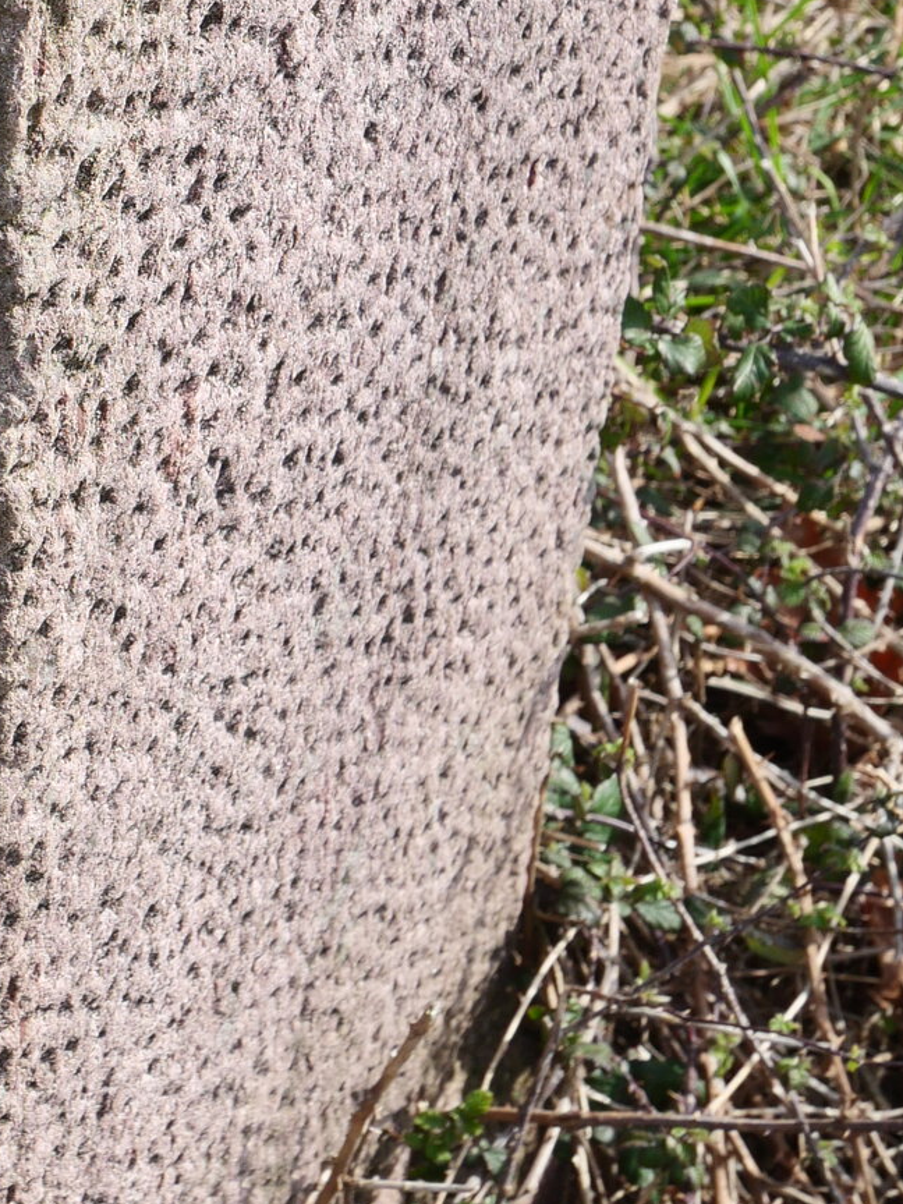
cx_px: -205
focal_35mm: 108
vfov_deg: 18.0
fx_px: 3756
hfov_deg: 13.3
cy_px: 198
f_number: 6.3
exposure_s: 1/250
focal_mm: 18
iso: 200
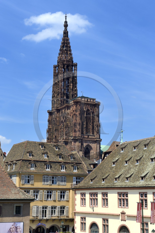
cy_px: 116
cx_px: 78
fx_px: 401
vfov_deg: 32.4
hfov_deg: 21.9
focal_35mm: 62
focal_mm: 62
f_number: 10
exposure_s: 1/400
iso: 200
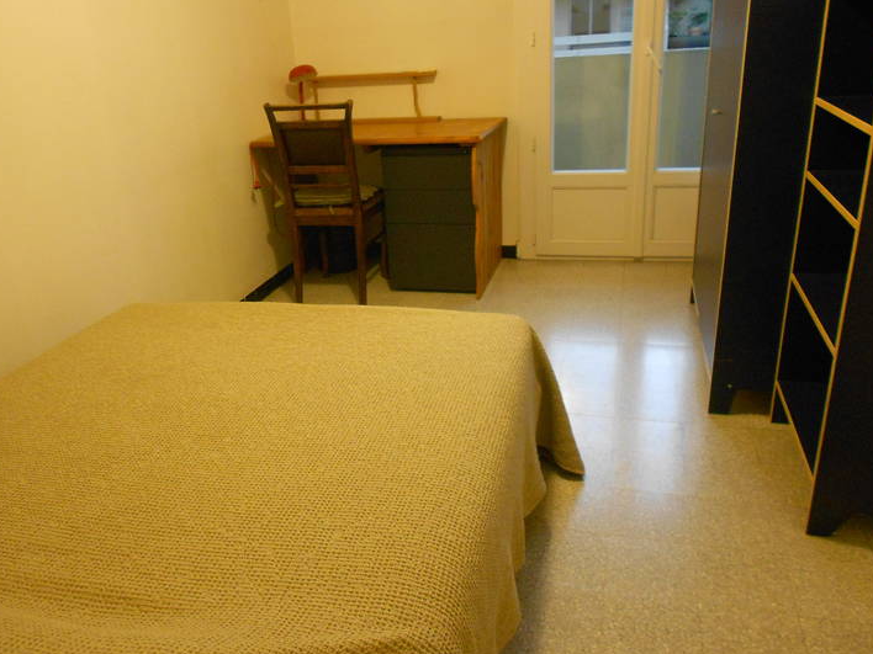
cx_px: 411
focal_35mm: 29
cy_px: 323
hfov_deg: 61.6
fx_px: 731
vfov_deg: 48.2
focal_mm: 4.6
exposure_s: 1/20
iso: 400
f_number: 3.2
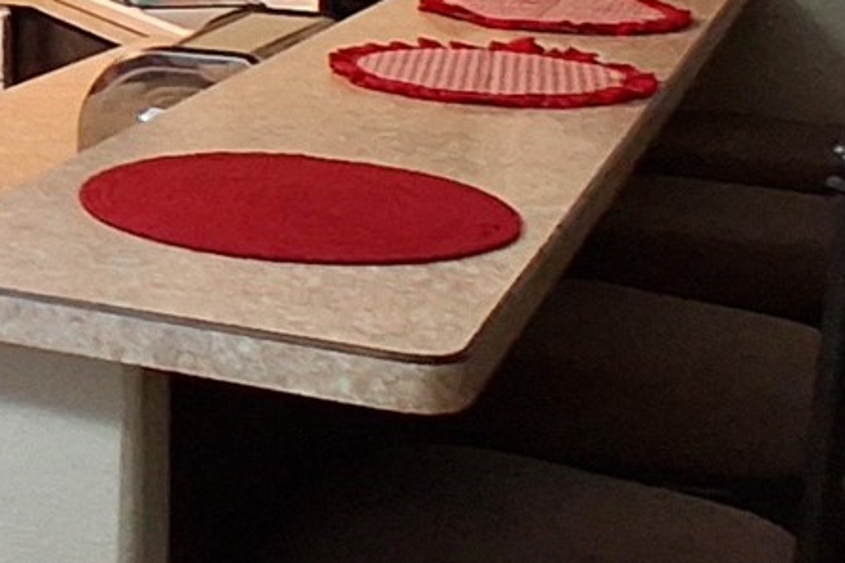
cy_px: -104
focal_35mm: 81
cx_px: -174
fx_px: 1901
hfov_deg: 23.0
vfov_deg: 16.2
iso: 200
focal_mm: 1.4
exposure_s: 1/40
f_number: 2.2
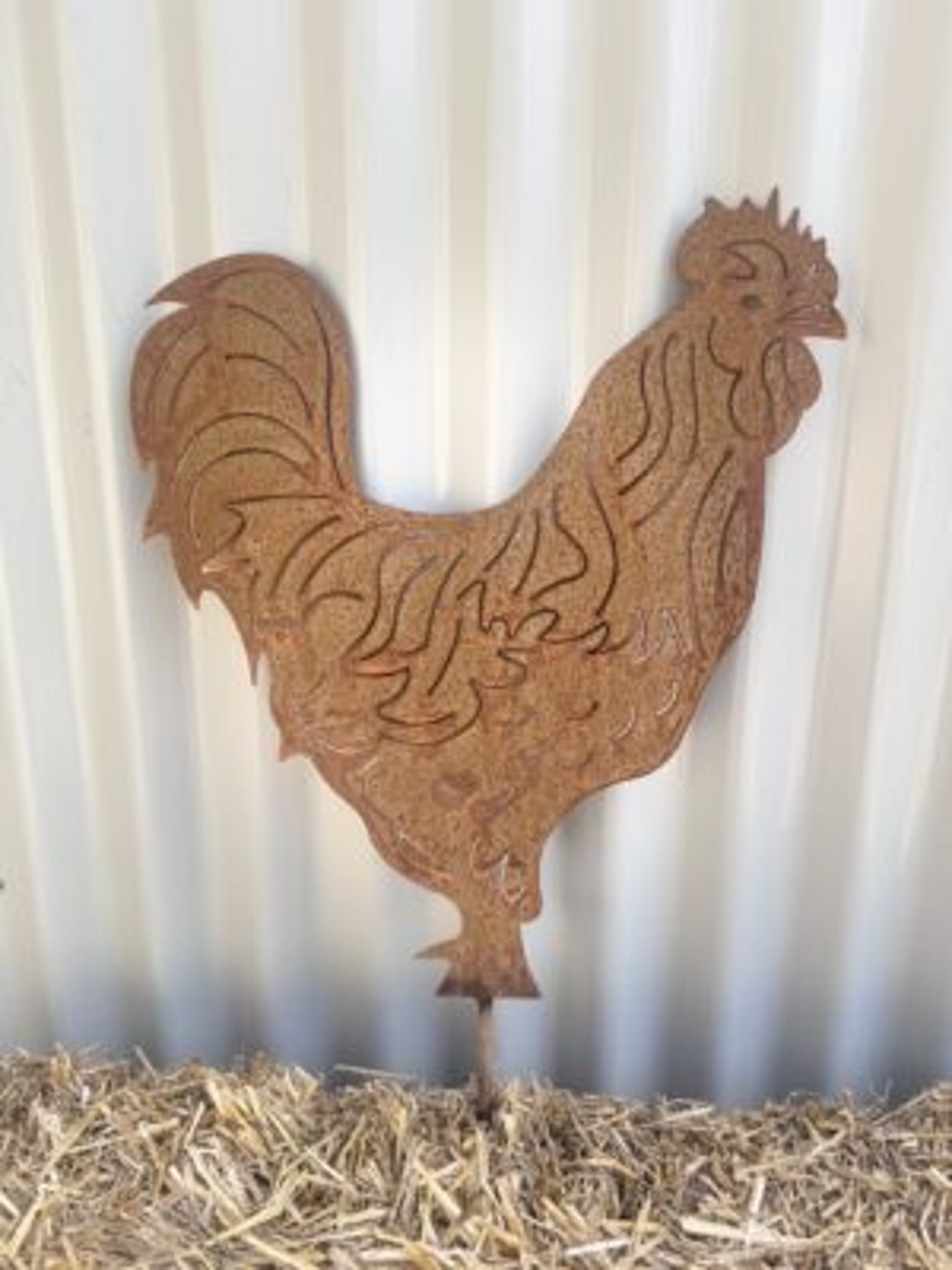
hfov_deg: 56.8
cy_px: 635
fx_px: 880
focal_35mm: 24
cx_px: 476
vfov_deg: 71.6
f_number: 1.78
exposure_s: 1/588
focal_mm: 6.76
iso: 80
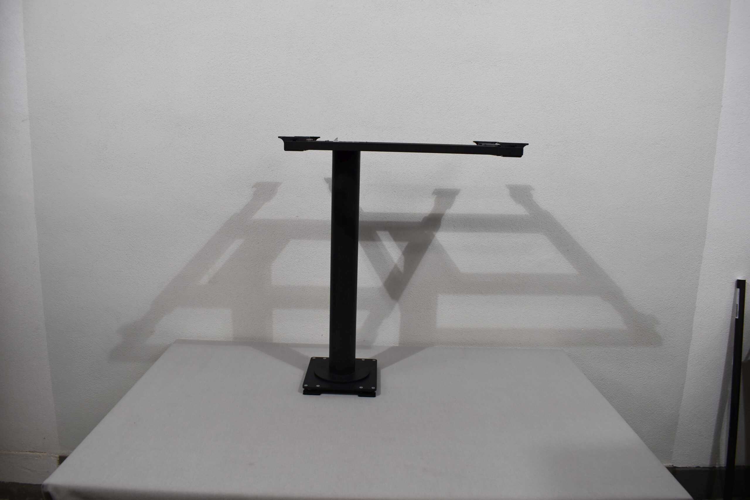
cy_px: 250
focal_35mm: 27
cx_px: 375
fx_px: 562
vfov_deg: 47.9
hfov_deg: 67.4
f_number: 5.6
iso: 360
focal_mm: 18
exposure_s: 1/125
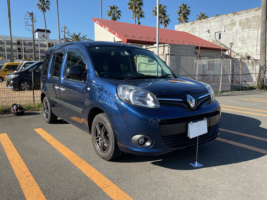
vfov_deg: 48.2
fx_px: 224
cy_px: 100
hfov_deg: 61.7
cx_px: 134
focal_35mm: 29
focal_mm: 3
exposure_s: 1/1035
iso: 16
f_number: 1.8
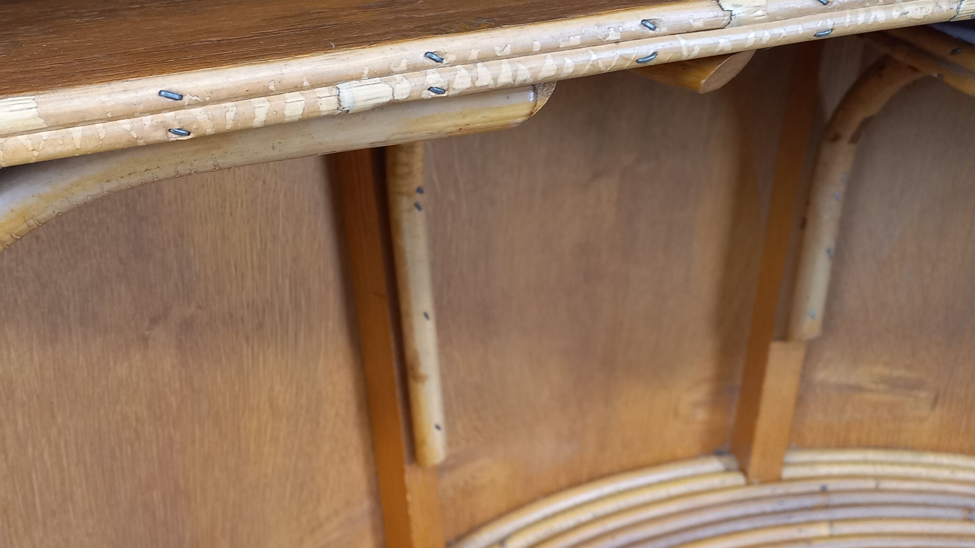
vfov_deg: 30.3
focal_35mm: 39
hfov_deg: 50.2
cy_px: 216
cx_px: 290
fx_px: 1008
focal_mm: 4.65
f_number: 1.8
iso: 320
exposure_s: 1/33.3
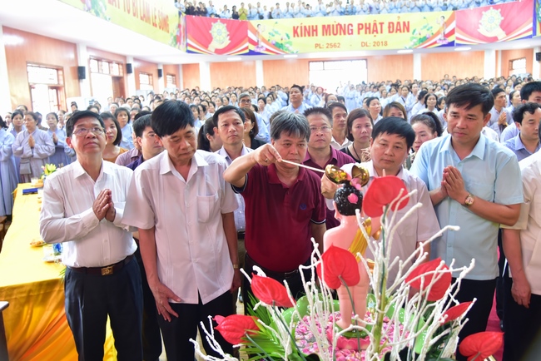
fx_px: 511
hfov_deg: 55.8
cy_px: 180
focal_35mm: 34
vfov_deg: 38.9
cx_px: 270
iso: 800
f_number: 4
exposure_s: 1/20
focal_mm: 34
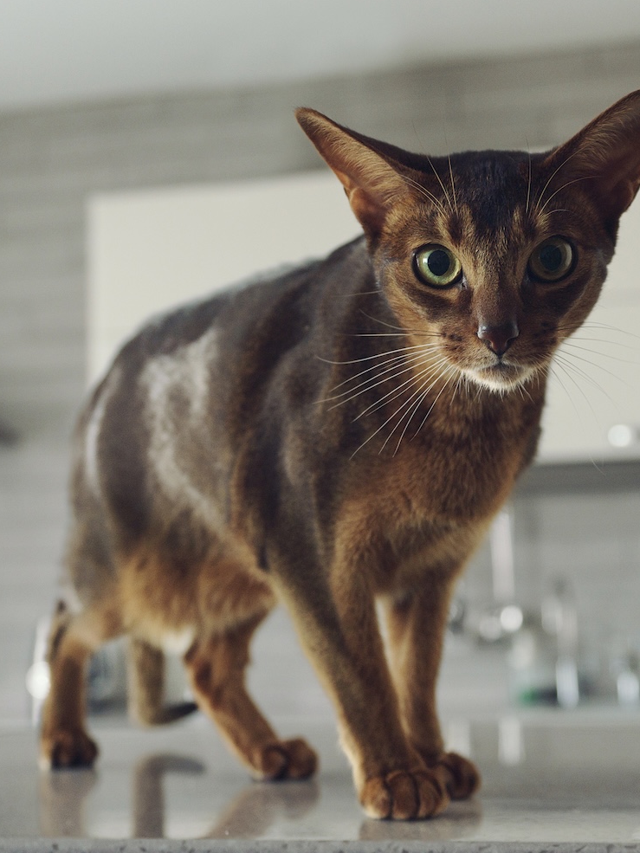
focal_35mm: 41
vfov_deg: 45.8
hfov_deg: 35.1
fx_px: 1010
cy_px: 427
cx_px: 376
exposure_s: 1/250
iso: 500
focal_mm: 28
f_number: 3.2
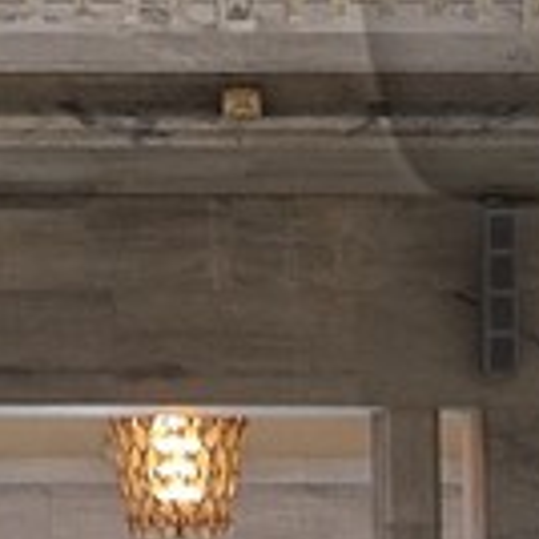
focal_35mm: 406
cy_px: -442
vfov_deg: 4.3
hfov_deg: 4.3
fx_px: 7152
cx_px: -366
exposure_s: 1/60
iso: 400
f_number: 3.2
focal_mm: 40
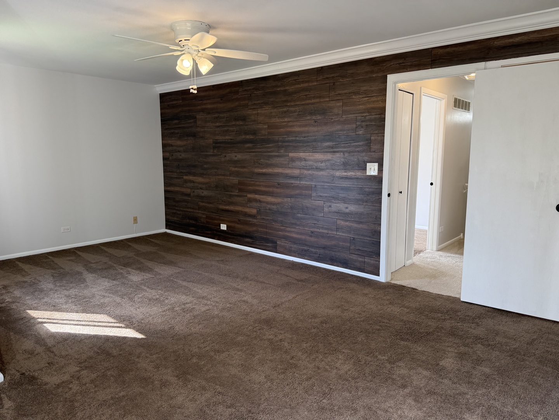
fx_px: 388
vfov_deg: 56.8
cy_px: 210
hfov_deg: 71.6
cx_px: 280
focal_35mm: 24
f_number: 1.78
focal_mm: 6.76
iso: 160
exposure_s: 1/237
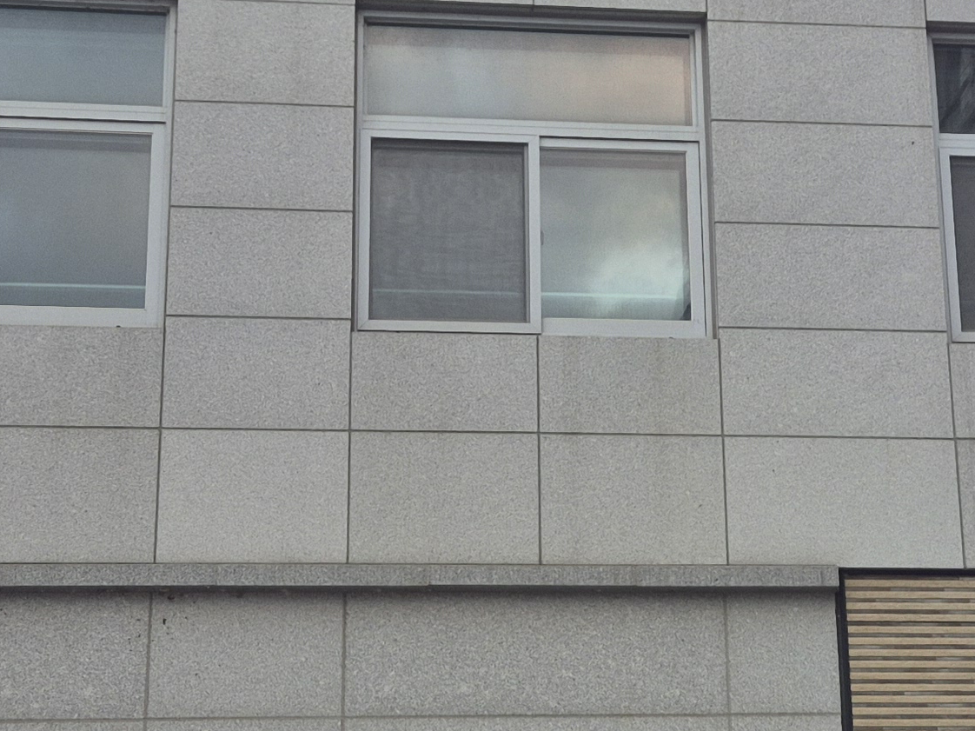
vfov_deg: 18.0
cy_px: 394
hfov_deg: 23.7
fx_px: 2309
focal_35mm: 82
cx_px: 661
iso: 32
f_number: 1.8
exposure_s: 1/180
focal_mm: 5.4
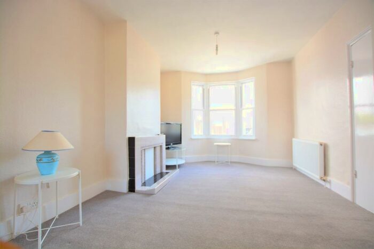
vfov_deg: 77.4
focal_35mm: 15
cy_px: 124
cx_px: 187
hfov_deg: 100.4
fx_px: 156
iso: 125
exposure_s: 1/25
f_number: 3.5
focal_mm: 10
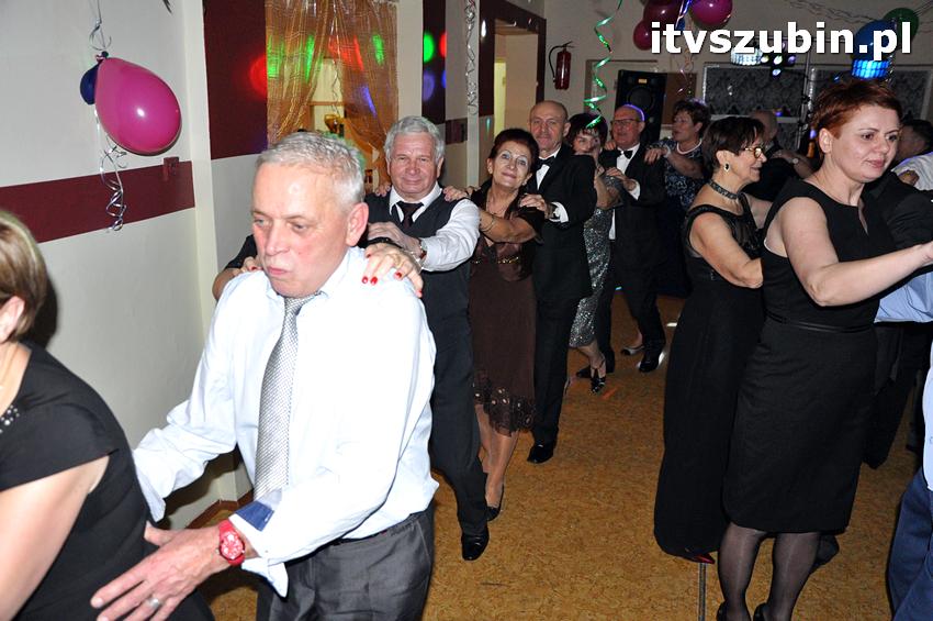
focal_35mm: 32
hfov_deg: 59.5
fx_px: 816
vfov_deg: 41.6
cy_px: 310
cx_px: 466
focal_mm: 21
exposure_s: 1/60
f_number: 5
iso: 1600
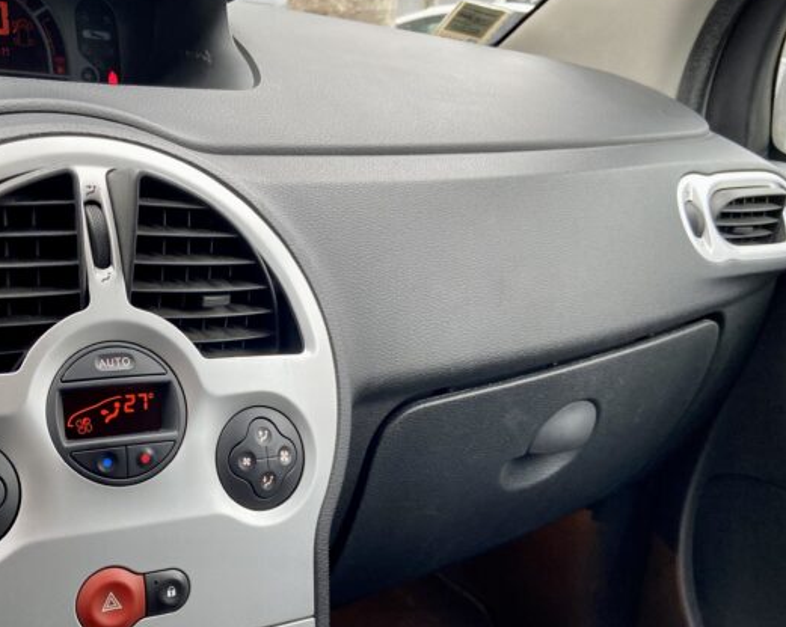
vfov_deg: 37.9
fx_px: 907
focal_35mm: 39
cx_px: 234
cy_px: 405
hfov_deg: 45.8
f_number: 1.8
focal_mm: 4.25
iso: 125
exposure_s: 1/121
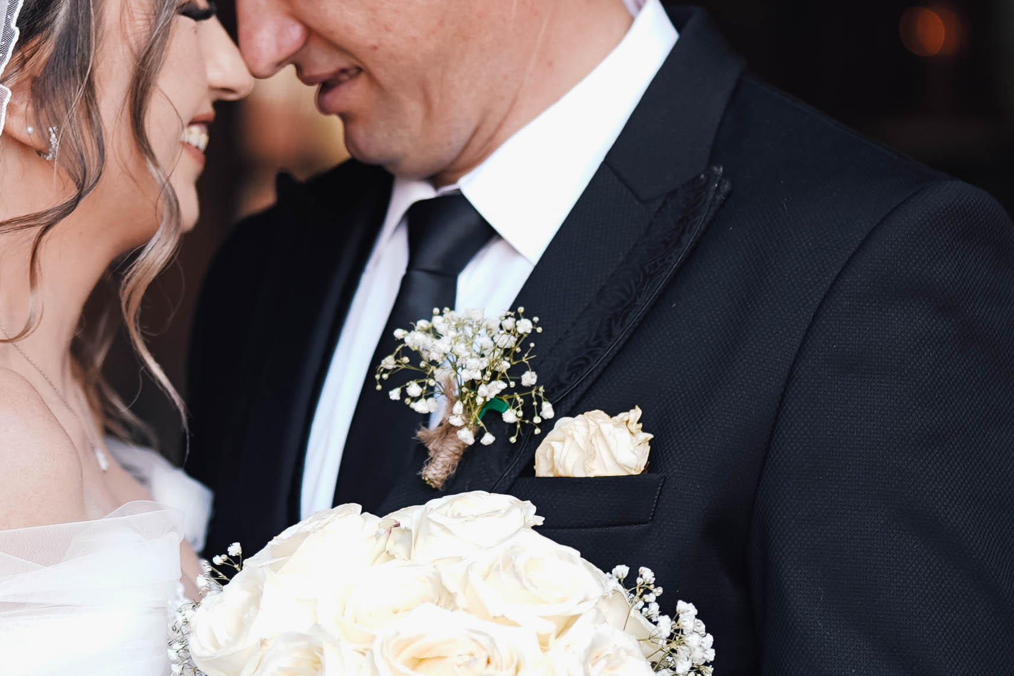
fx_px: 4900
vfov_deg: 7.9
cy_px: 391
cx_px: 345
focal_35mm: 174
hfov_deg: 11.8
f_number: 1.4
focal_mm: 50
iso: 64
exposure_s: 1/250
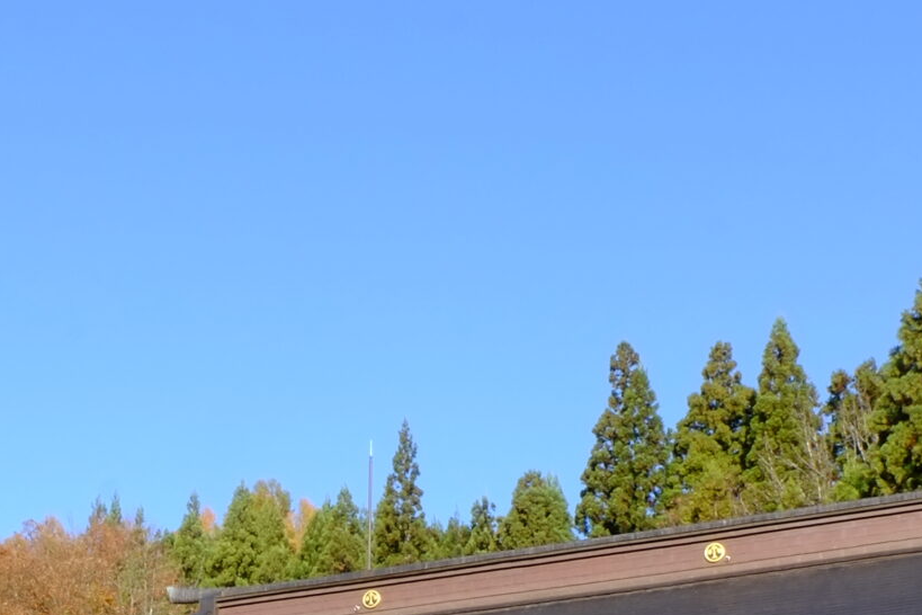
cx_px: 376
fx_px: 1921
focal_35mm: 75
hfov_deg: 26.9
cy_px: 754
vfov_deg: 17.3
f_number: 22
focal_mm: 16
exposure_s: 1/30
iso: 320
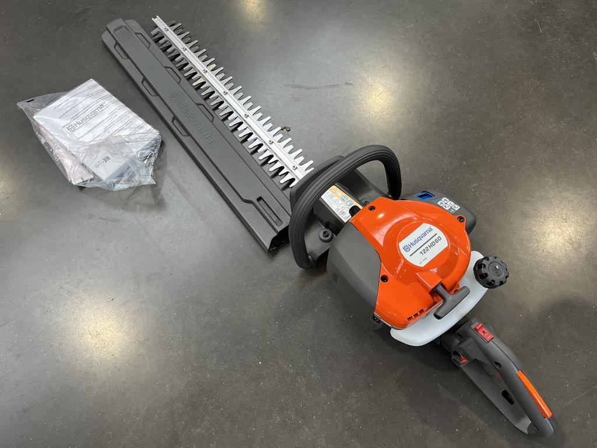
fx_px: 448
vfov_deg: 53.1
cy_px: 224
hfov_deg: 67.3
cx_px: 298
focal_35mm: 26
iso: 64
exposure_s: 1/100
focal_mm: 5.1
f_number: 1.6
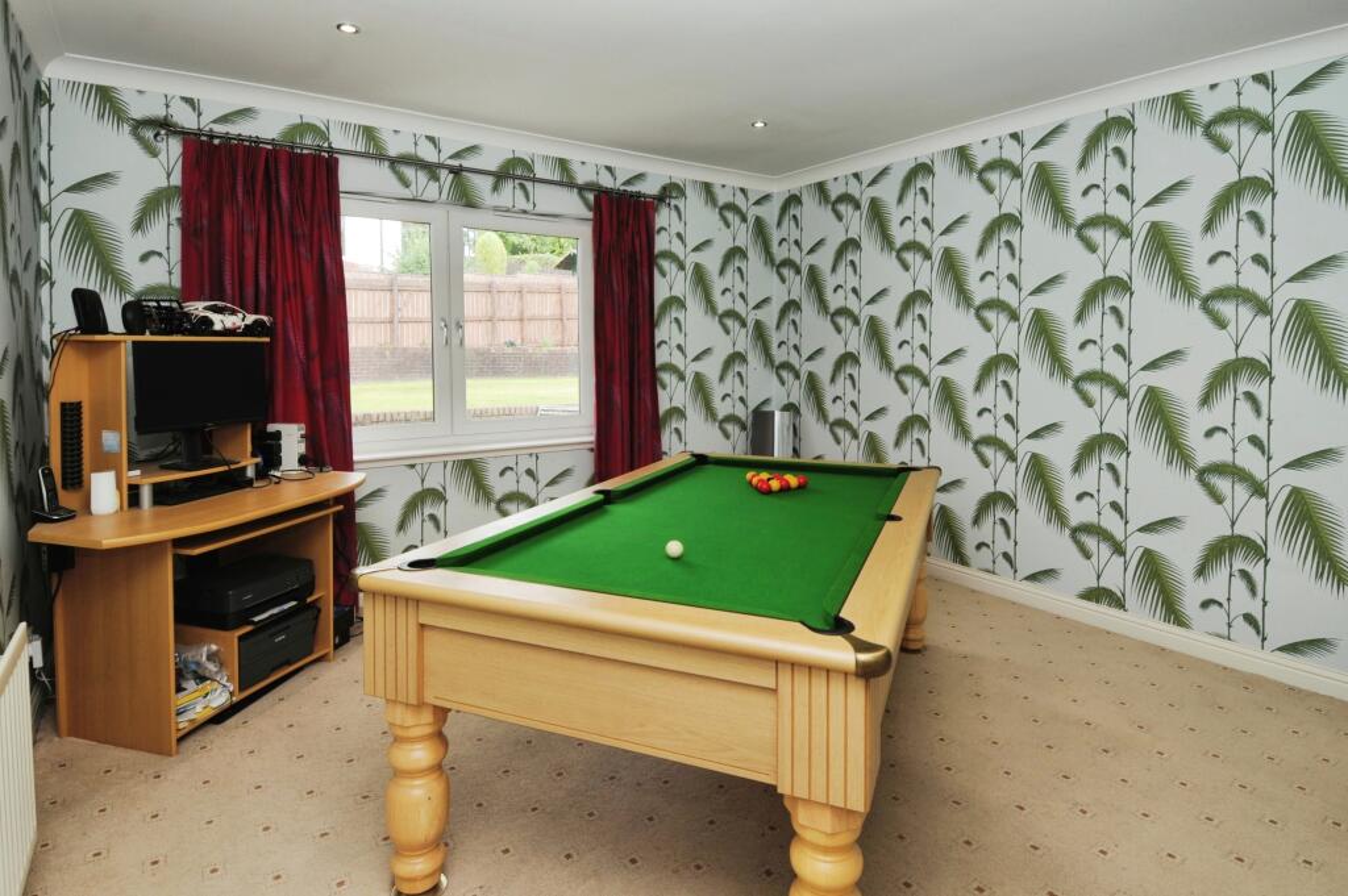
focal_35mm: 18
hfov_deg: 90.0
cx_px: 674
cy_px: 448
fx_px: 673
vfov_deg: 67.3
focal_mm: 12
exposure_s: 1/20
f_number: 7.1
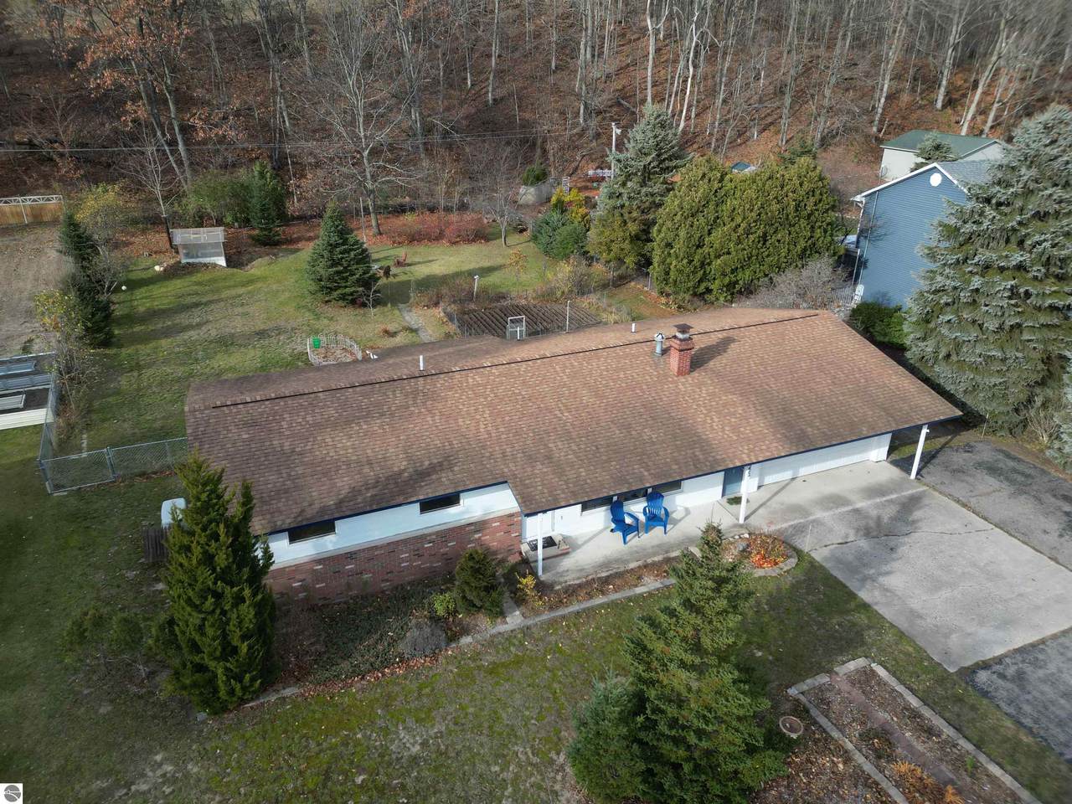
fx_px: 743
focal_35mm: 24
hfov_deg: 71.6
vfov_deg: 56.8
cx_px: 536
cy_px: 402
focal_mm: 6.72
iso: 120
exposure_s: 1/1250
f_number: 1.7
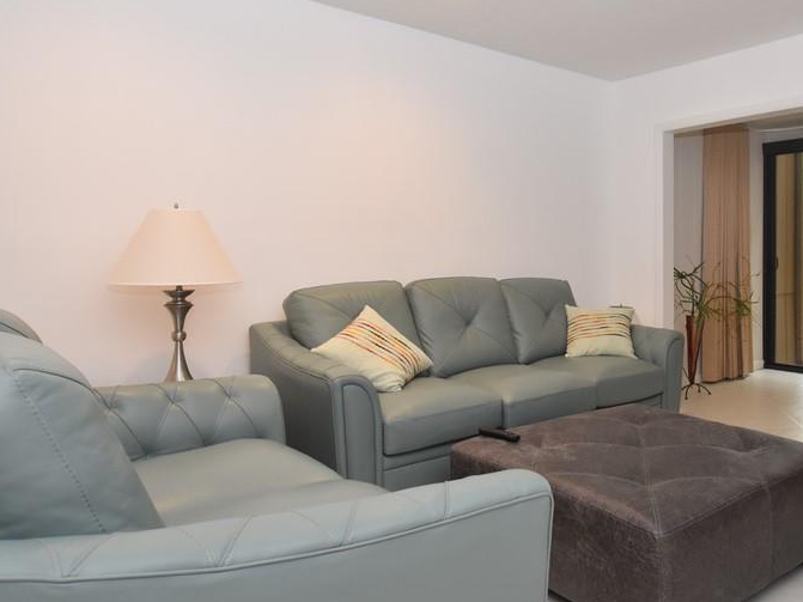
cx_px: 576
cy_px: 254
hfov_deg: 60.8
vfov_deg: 49.5
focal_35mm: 28
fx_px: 649
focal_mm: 12
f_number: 5
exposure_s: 1/100
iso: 800
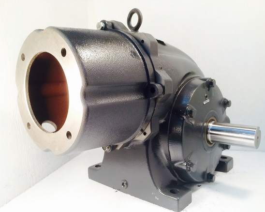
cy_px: 108
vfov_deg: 47.1
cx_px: 137
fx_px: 243
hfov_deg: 57.2
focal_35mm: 31
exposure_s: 1/30
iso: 32
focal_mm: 4.15
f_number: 2.2
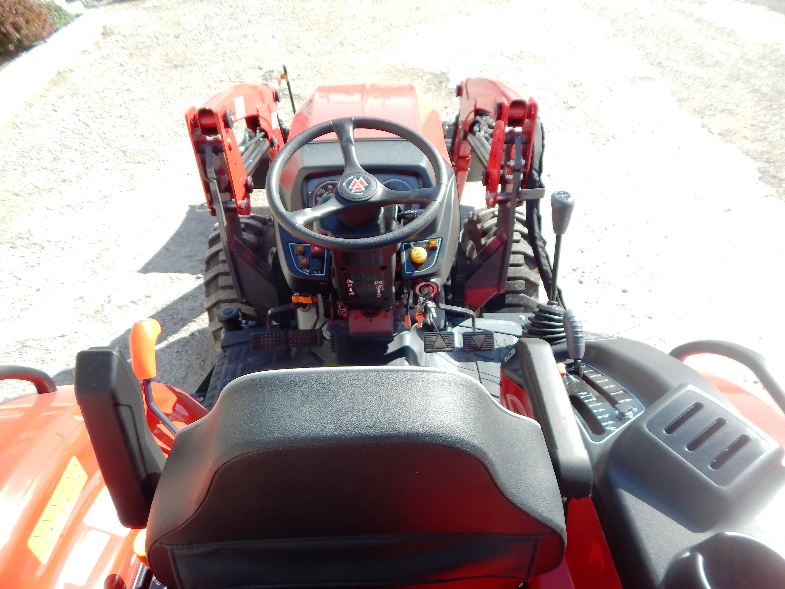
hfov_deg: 76.4
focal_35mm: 22
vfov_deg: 61.1
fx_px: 499
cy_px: 294
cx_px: 392
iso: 125
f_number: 3
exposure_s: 1/500
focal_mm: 4
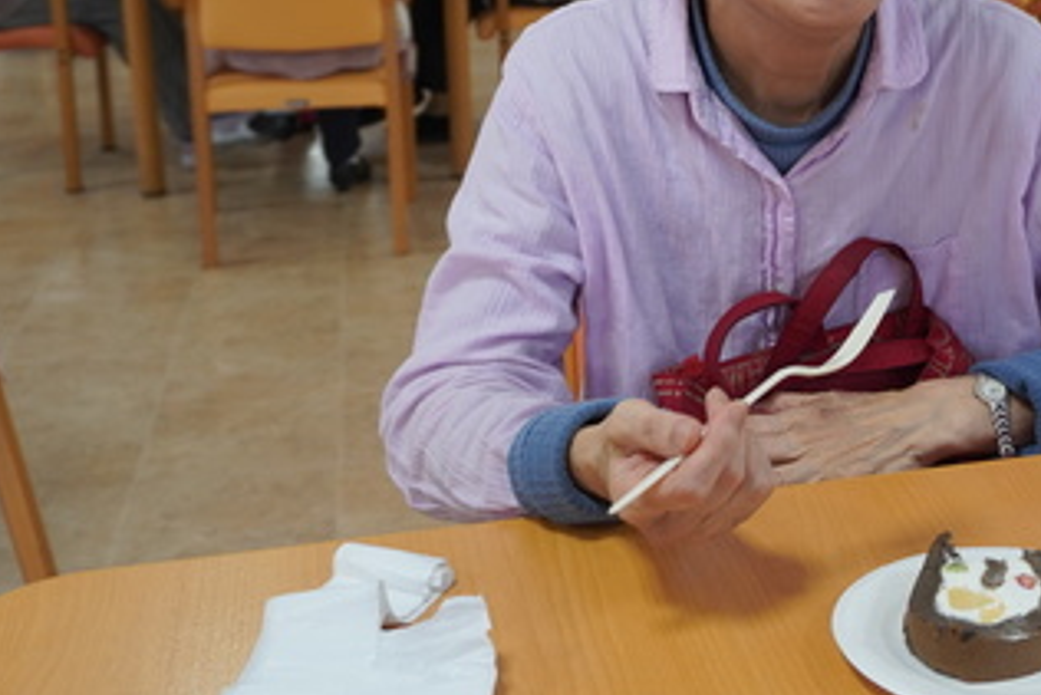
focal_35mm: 57
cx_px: 863
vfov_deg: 23.5
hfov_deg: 33.8
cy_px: 155
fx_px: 1649
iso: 400
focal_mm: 20
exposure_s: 1/160
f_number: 4
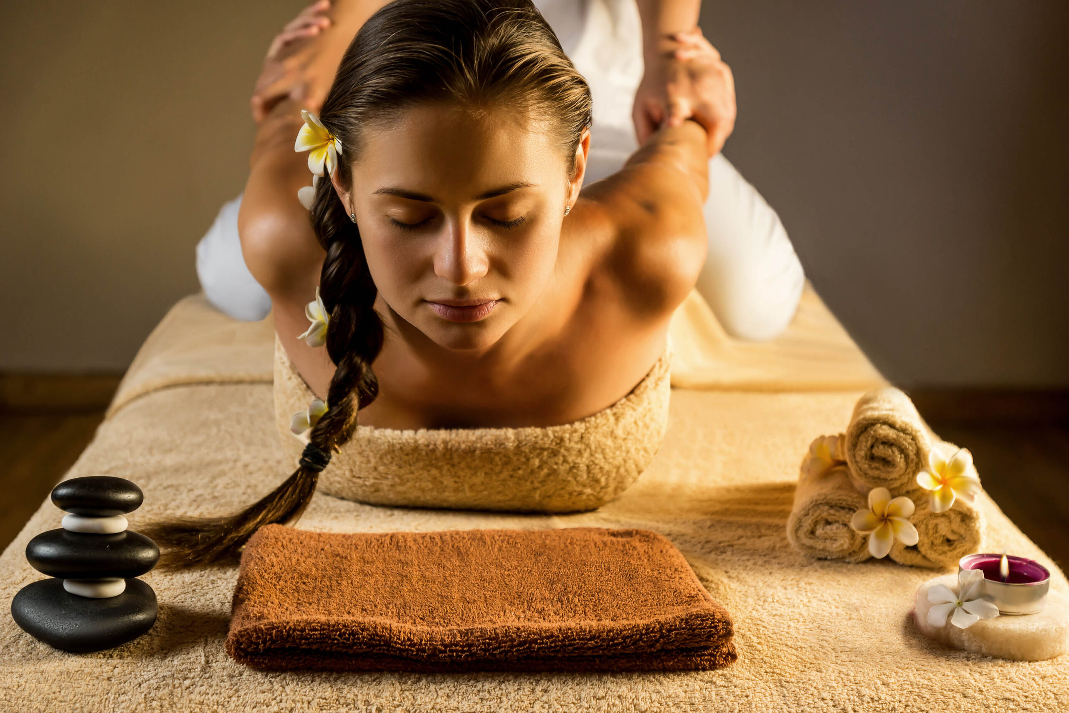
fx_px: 1782
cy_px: 356
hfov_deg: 33.4
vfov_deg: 22.6
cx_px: 534
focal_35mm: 60
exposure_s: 1/200
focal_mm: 40
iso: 250
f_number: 3.5
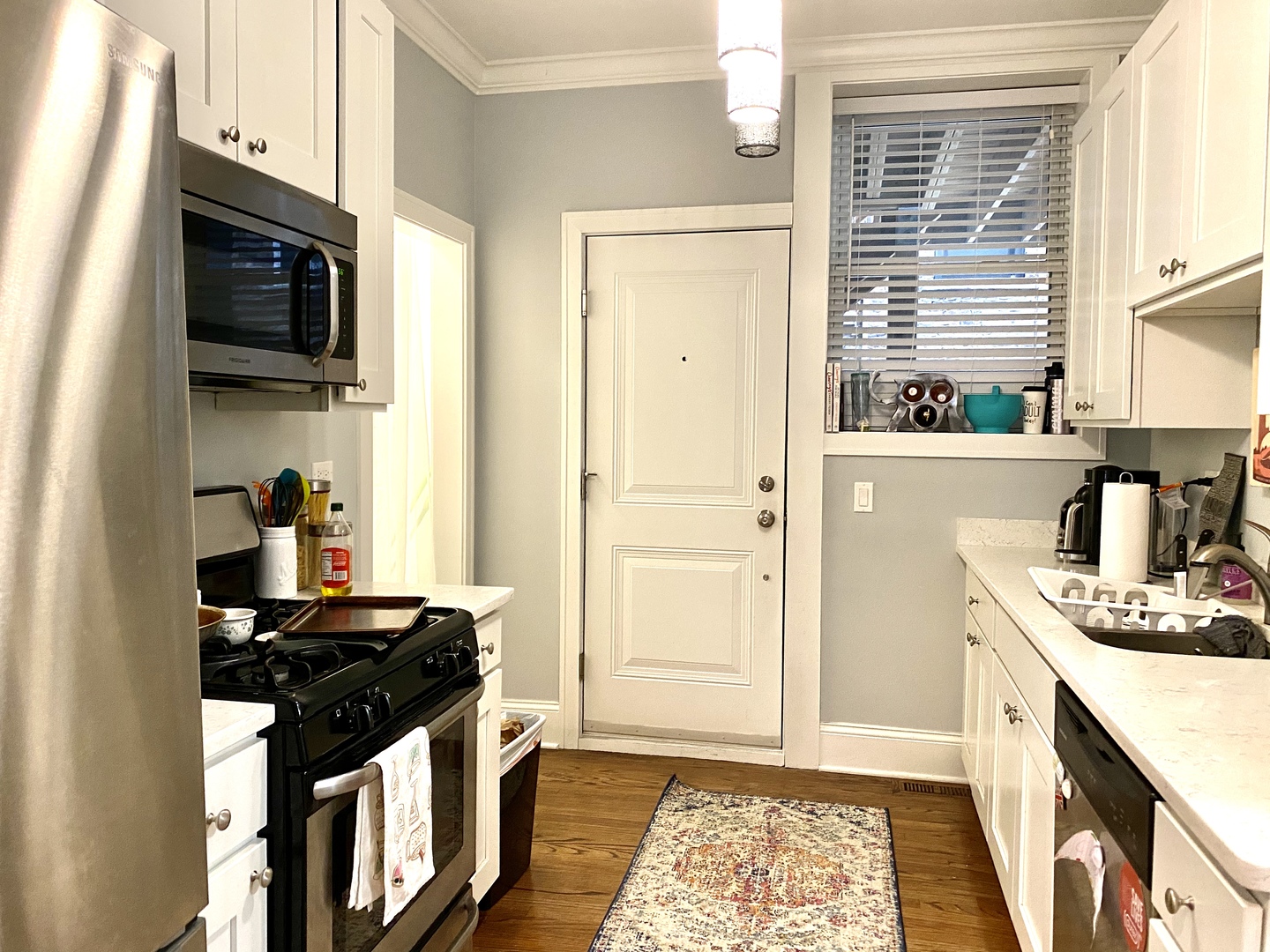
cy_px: 476
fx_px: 954
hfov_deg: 67.3
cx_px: 635
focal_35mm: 26
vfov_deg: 53.1
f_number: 1.8
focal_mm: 4.25
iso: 400
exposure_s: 1/40
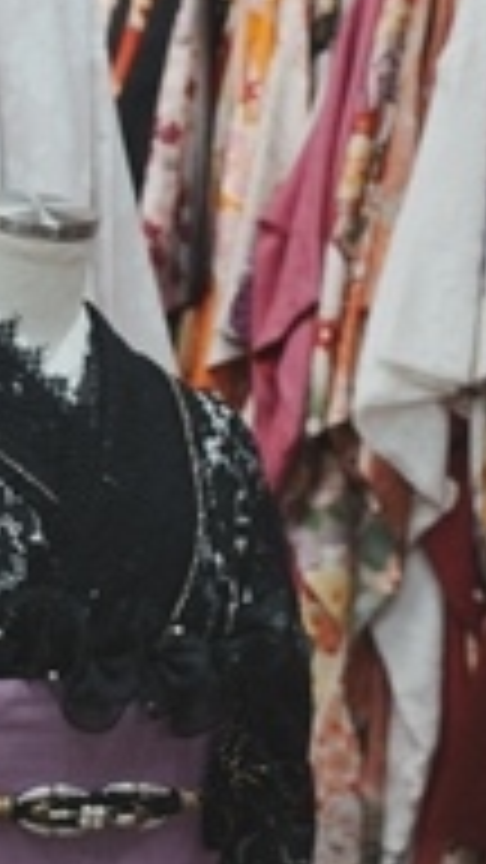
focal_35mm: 122
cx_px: -536
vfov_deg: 17.5
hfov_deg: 9.2
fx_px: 2795
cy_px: 569
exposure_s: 1/40
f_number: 4
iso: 100
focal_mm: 35
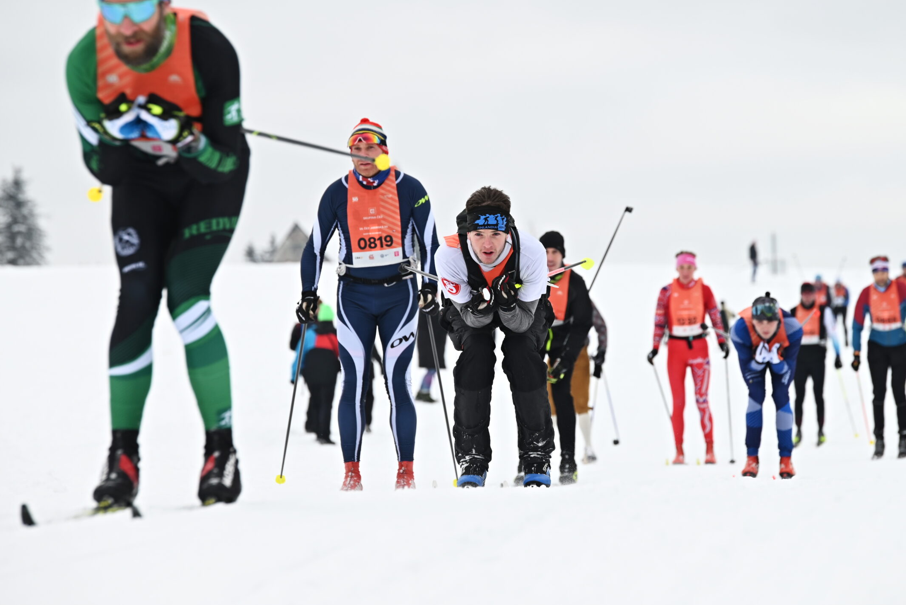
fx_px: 6067
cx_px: 504
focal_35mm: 241
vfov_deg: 5.7
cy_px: 255
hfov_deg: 8.5
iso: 400
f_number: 6.3
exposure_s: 1/500
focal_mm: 200
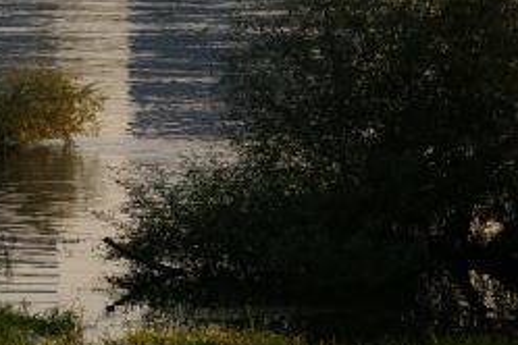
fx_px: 3807
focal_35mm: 265
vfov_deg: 5.2
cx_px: -281
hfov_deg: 7.6
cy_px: -152
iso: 200
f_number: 8
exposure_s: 1/125
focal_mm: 55
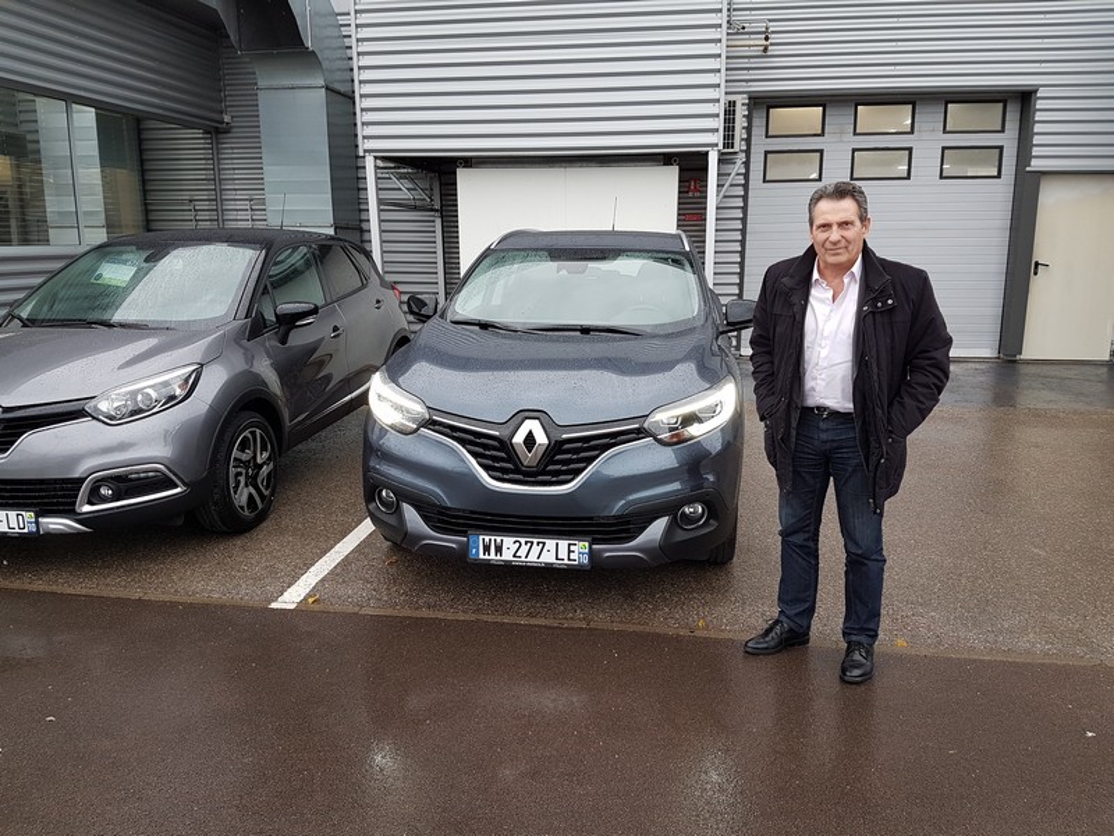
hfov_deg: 67.3
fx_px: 837
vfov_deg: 53.1
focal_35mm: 26
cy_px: 418
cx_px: 557
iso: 50
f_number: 1.7
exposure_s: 1/50
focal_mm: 4.2
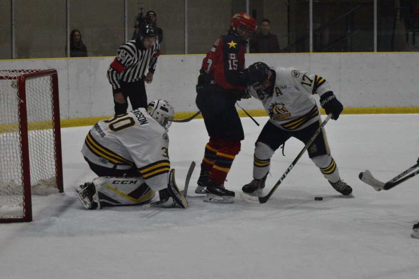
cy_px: 140
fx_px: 1362
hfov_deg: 17.5
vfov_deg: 11.7
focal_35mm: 117
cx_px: 210
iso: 10000
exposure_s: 1/500
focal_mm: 78
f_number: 14
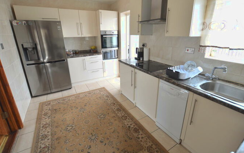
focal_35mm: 16
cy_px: 70
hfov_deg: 97.8
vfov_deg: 71.1
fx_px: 106
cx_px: 126
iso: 400
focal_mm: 10
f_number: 4
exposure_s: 1/80
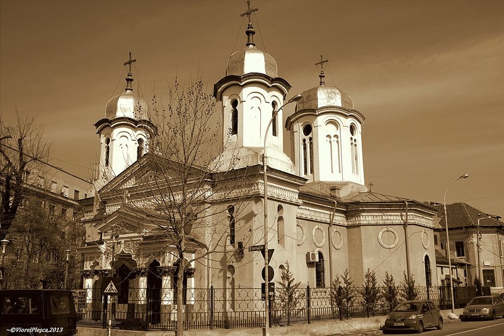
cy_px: 168
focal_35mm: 36
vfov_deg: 36.9
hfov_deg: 53.1
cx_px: 252
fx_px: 504
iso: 100
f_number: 5.6
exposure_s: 1/800
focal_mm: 23
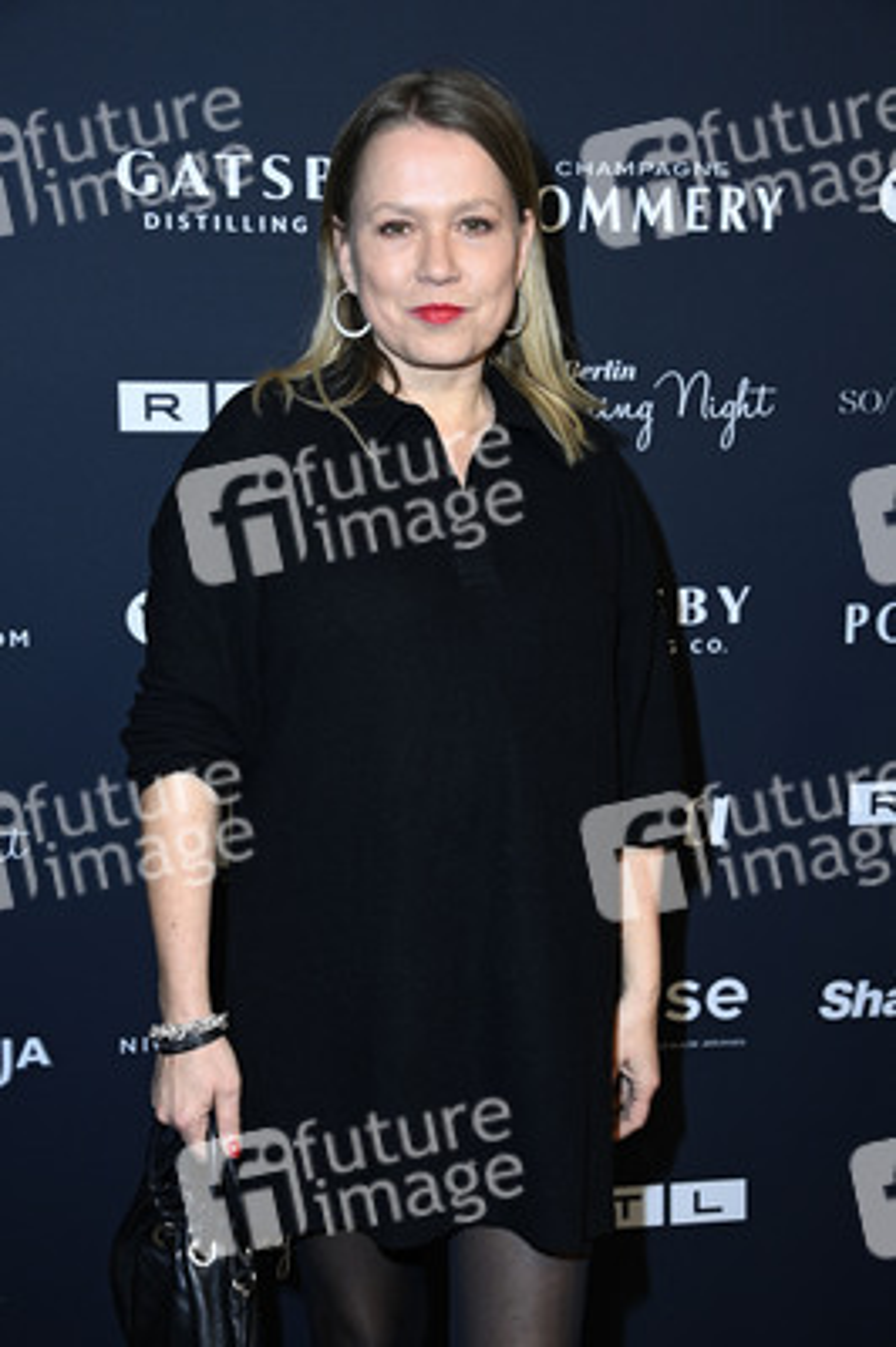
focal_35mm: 52
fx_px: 1945
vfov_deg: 38.2
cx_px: 448
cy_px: 674
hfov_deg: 25.9
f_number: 6.3
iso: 800
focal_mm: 52
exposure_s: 1/250
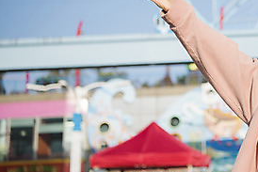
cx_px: 250
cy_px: 51
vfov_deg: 13.0
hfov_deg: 19.0
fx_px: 753
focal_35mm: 105
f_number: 2.8
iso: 400
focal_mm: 48
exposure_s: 1/3200
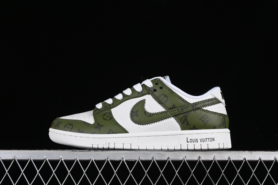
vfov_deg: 18.2
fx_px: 579
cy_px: 92
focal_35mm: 75
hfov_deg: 27.0
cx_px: 139
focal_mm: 50
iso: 160
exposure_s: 1/80
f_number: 8
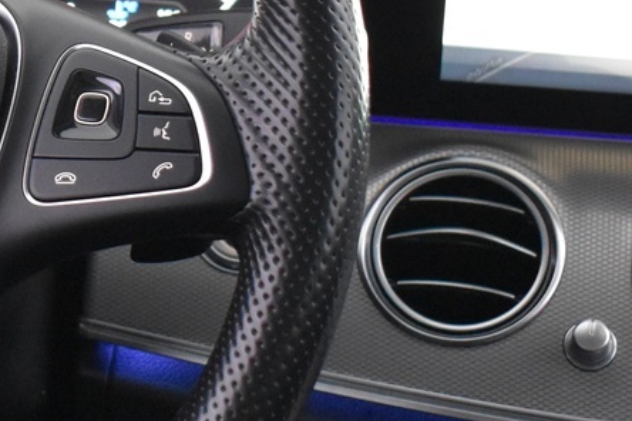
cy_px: 181
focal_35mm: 159
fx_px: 2788
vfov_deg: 8.6
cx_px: -205
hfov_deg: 12.5
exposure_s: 1/20
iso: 3200
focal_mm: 29
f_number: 4.2
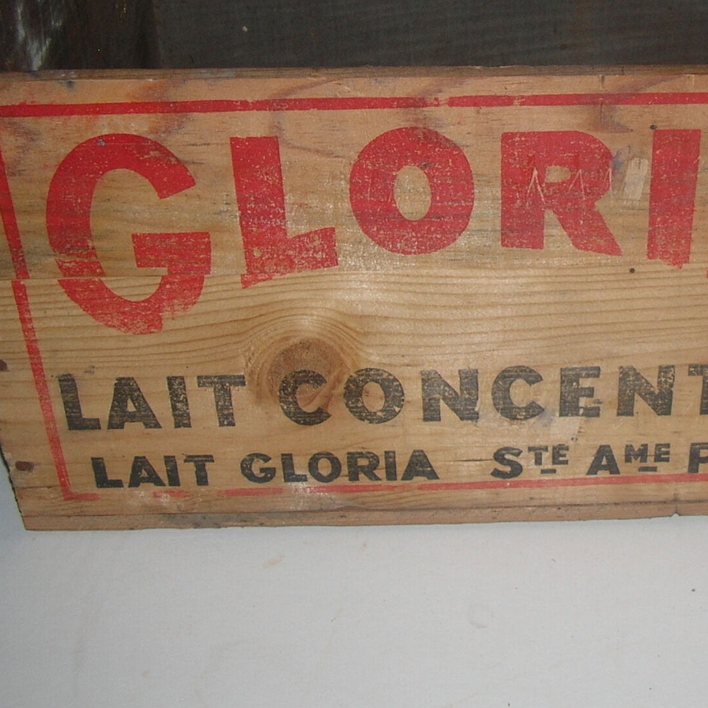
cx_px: 612
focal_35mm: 65
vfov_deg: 26.4
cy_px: 277
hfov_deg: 25.8
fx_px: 1504
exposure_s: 1/60.1
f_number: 2.8
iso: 50
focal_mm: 5.8
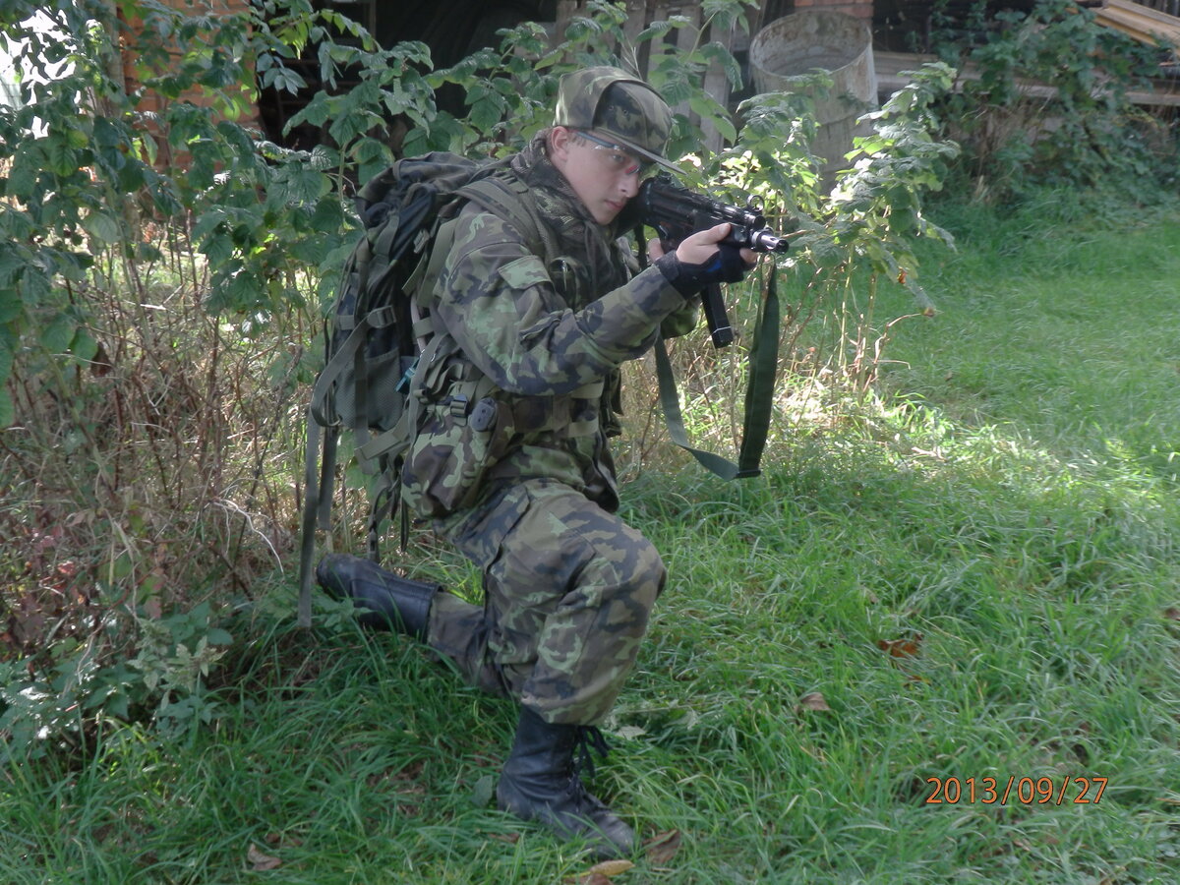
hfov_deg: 38.9
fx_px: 1670
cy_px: 442
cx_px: 590
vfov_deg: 29.7
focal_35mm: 49
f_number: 4
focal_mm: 8.9
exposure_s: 1/80
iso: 100
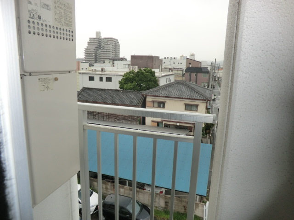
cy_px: 110
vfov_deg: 56.8
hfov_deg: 71.6
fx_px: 204
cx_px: 147
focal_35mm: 24
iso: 80
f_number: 3.2
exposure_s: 1/320
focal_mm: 4.3
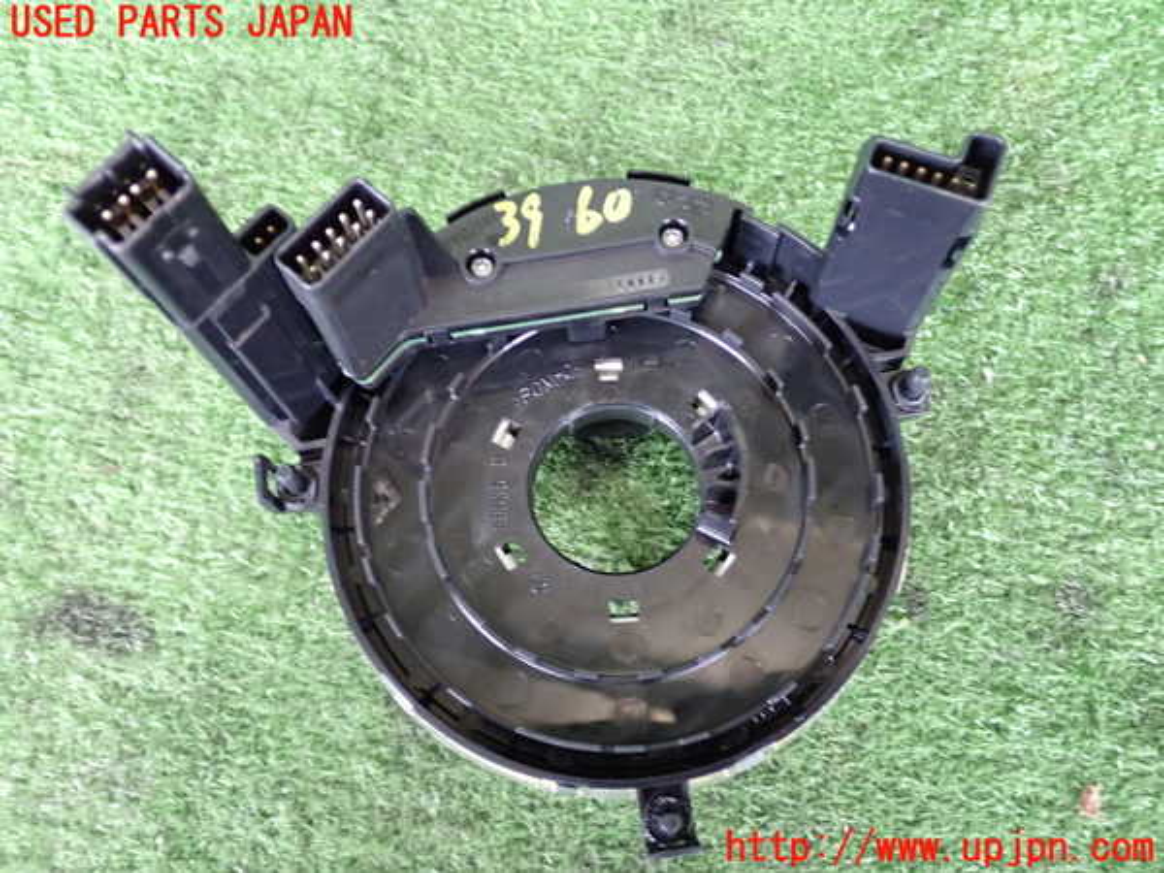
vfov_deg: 39.7
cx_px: 582
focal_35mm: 36
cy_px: 436
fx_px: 1211
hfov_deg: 51.4
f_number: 2.5
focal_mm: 6.37
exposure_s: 1/30
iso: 800
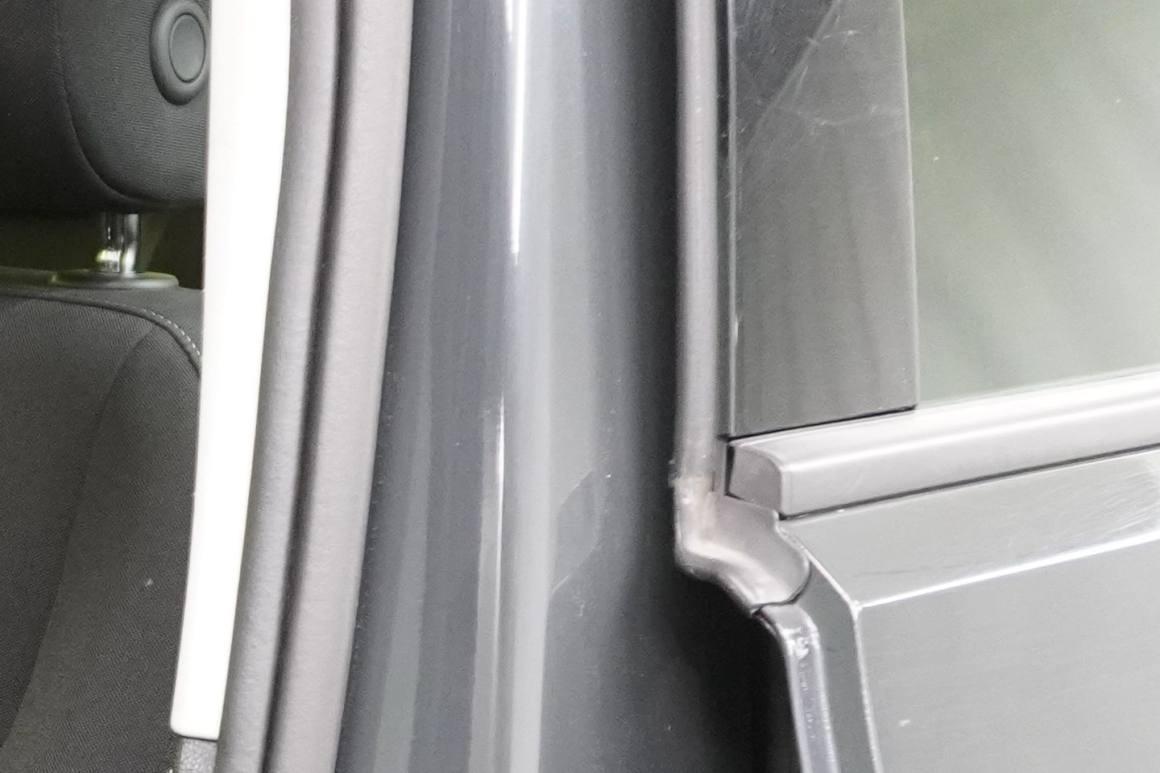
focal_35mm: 100
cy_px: 1060
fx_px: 3222
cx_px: -953
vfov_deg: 13.1
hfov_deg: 16.8
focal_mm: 16
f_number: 3.5
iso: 1600
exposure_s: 1/30
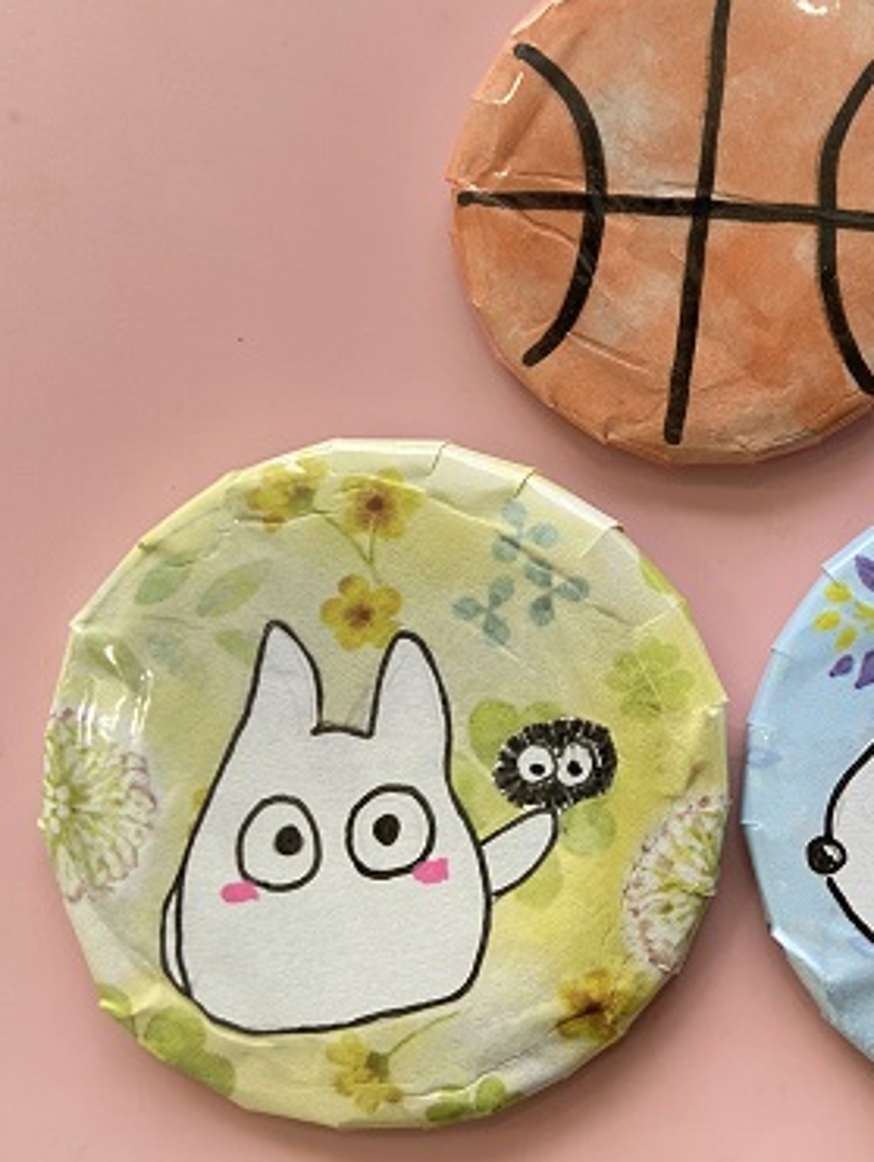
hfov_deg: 33.4
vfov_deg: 44.7
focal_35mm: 42
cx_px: 702
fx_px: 1411
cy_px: 564
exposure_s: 1/91
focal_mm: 4.25
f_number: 1.8
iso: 125
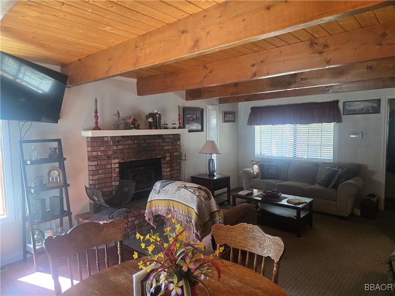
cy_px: 148
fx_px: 262
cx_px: 198
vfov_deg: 58.9
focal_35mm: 23
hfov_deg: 73.9
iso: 400
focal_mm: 5.4
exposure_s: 1/120
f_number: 1.8
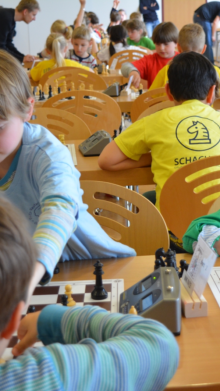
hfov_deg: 14.5
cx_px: 179
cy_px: 196
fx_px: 859
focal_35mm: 83
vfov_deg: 25.7
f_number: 4.5
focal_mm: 35
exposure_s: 1/50
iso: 800
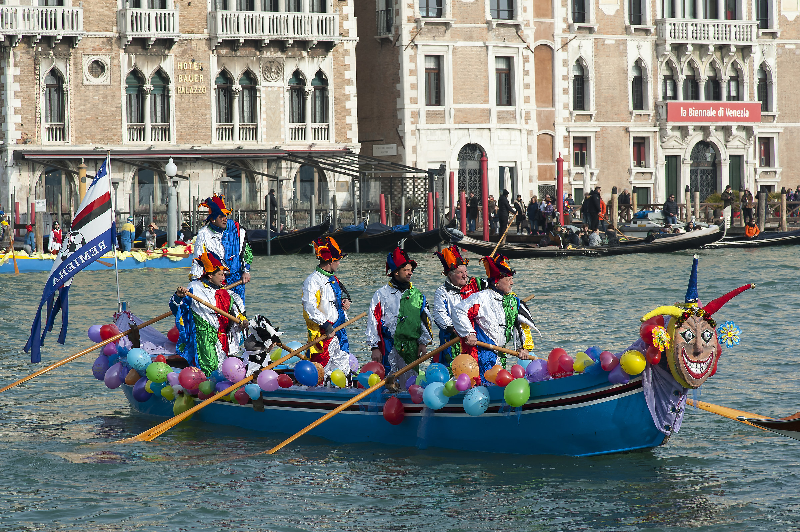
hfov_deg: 17.1
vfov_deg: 11.4
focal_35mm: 120
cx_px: 400
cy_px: 266
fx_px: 2664
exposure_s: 1/320
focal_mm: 120
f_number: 11
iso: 200
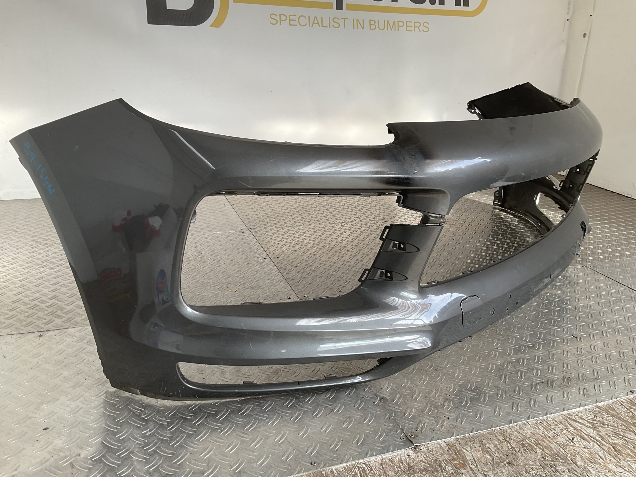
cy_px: 238
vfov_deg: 48.2
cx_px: 318
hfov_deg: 61.7
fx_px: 533
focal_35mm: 29
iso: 16
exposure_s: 1/116
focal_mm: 3
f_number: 1.8
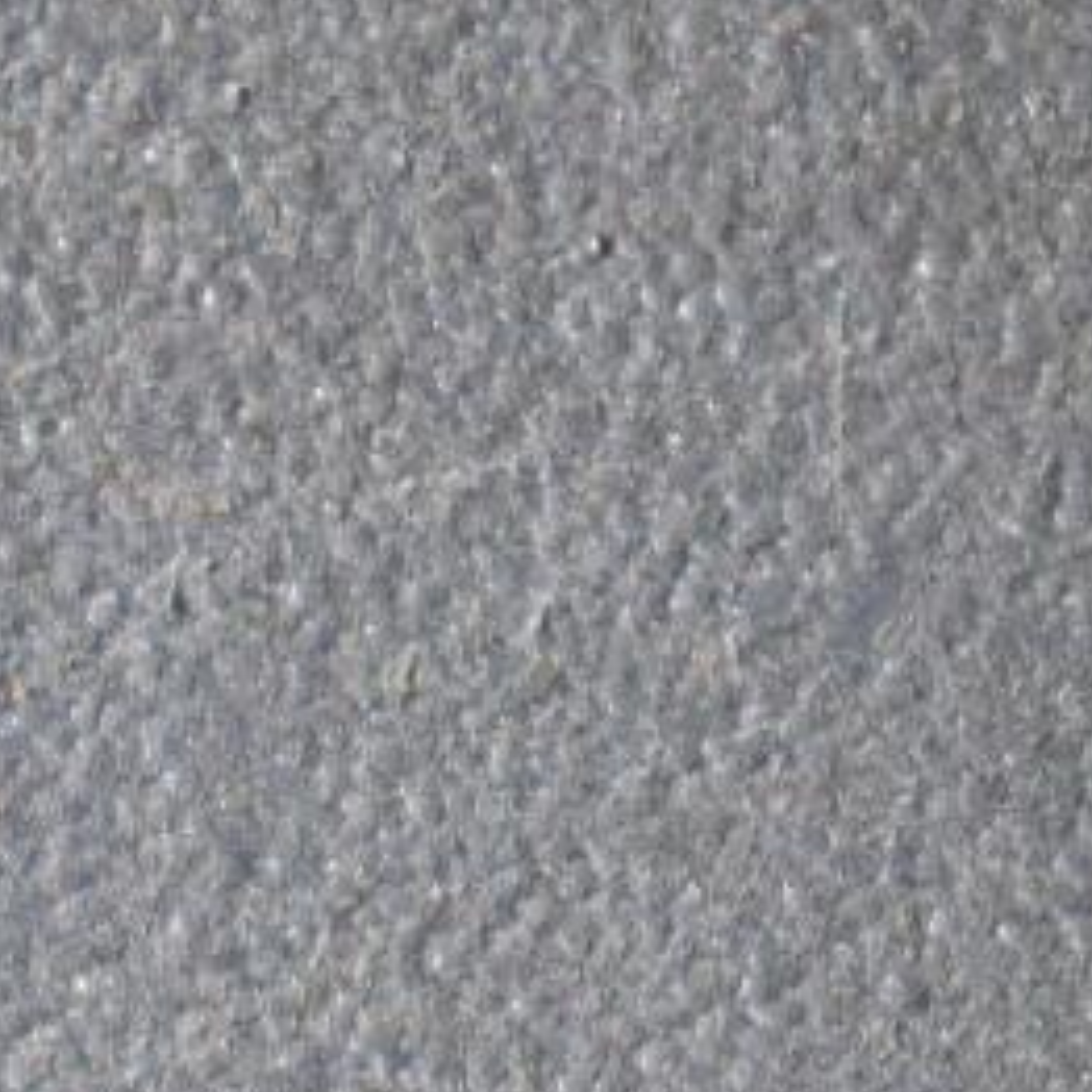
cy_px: 3605
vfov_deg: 2.8
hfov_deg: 2.9
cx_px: -429
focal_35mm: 608
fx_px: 21700
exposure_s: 1/90
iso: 160
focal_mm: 9
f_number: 2
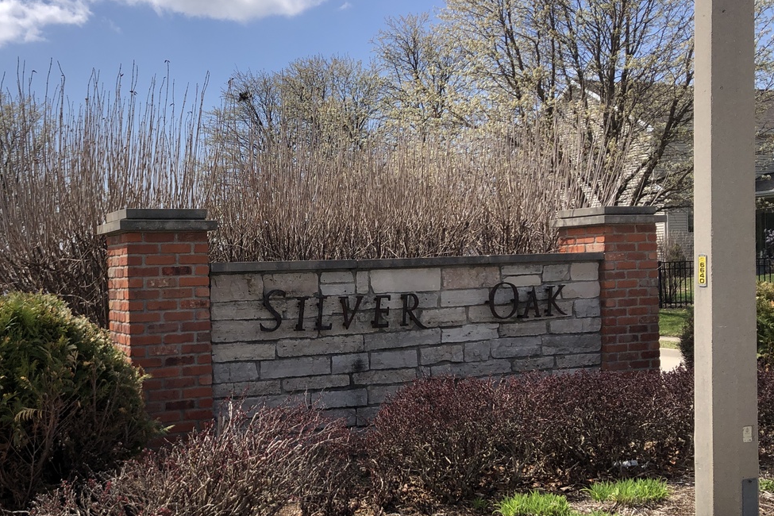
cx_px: 275
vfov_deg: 31.2
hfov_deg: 44.9
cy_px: 287
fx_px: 924
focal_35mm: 43
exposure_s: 1/2208
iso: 20
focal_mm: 3.99
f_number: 1.8
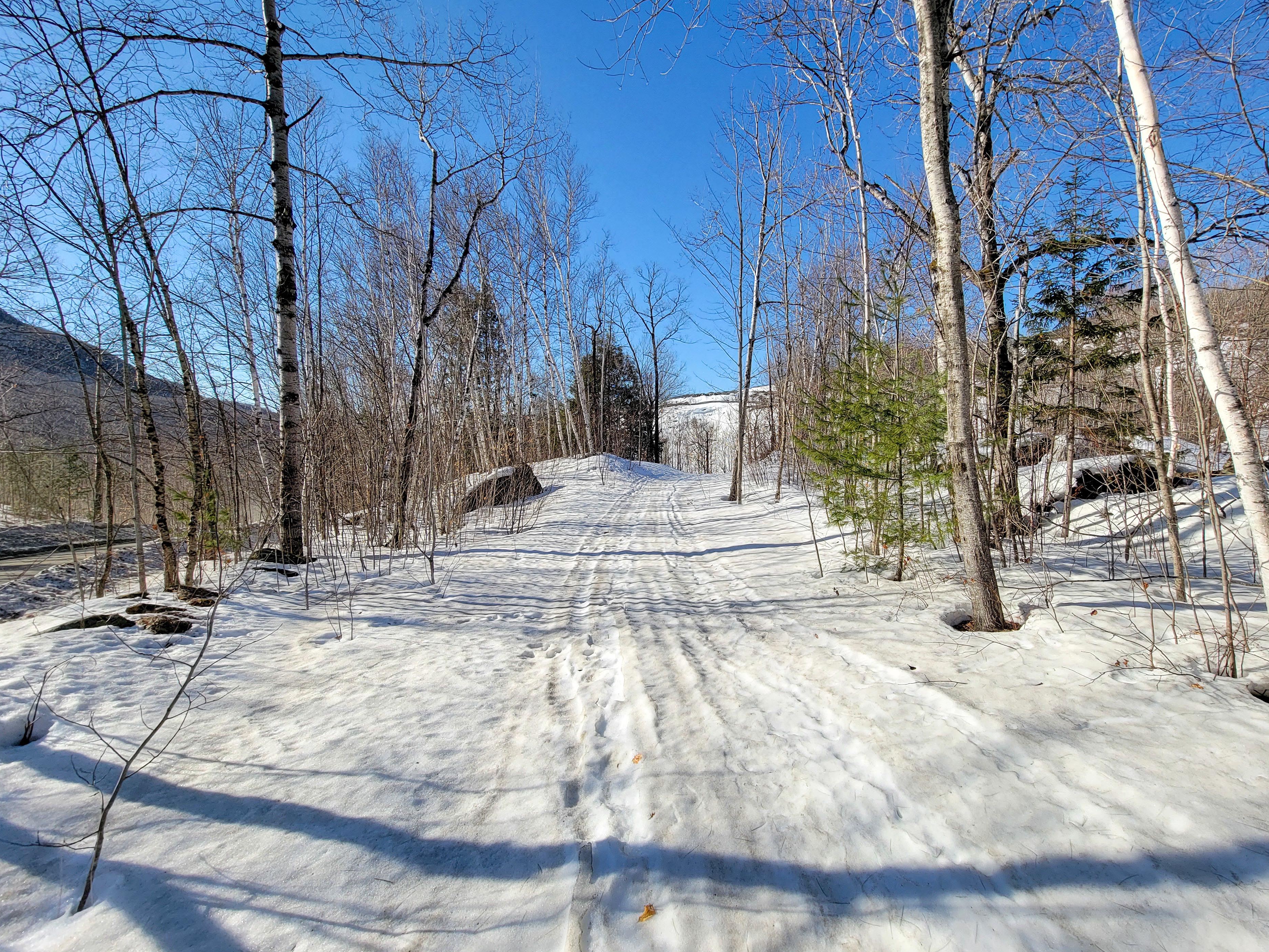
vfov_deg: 85.6
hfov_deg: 101.9
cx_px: 675
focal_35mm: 14
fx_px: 513
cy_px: 446
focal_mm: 2.2
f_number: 2.2
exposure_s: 1/1600
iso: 50
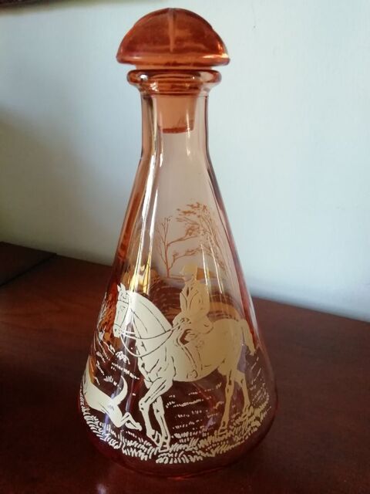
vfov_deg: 67.3
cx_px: 185
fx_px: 371
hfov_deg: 53.1
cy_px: 247
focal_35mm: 26
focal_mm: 3.46
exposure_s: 1/25
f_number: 2.2
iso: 400
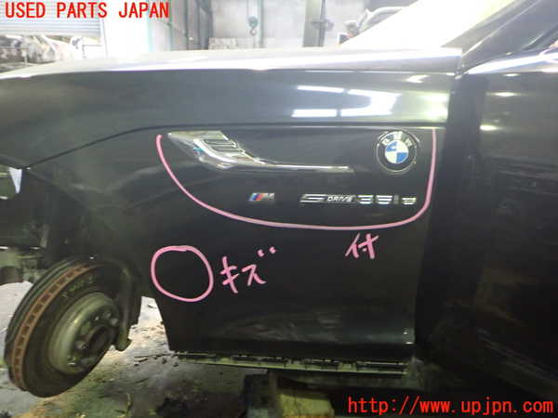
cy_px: 209
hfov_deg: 60.0
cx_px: 279
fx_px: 484
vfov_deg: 46.8
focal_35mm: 30
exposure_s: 1/25
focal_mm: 5.4
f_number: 2.3
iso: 800
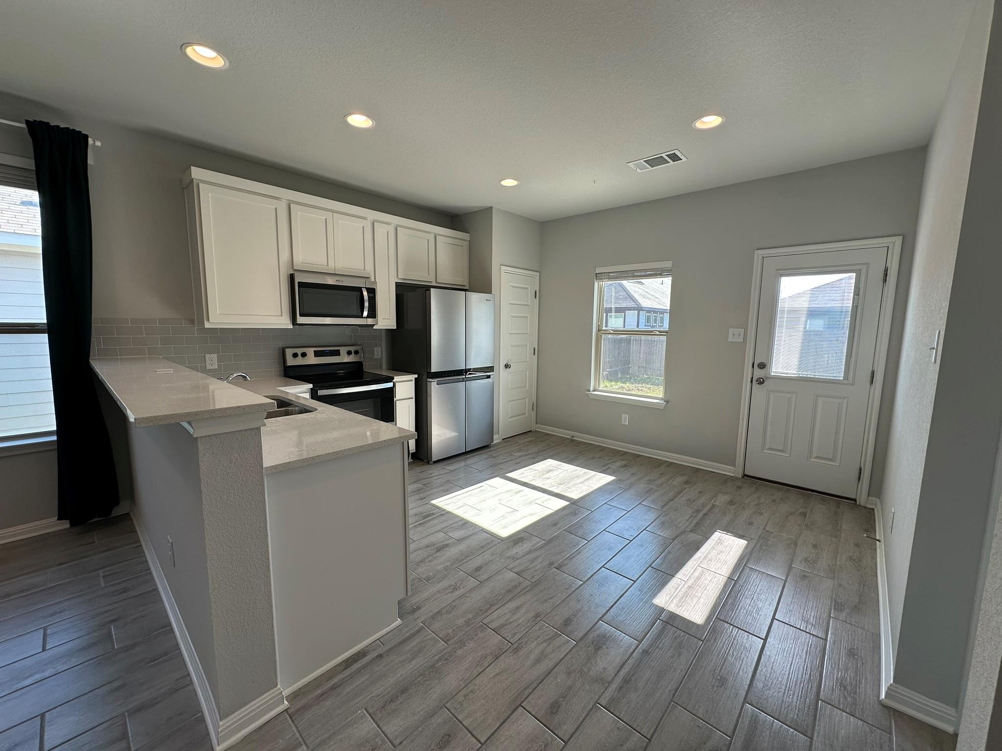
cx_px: 501
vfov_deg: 85.7
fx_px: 405
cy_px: 376
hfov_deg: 102.1
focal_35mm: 14
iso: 40
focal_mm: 2.22
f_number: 2.2
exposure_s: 1/109
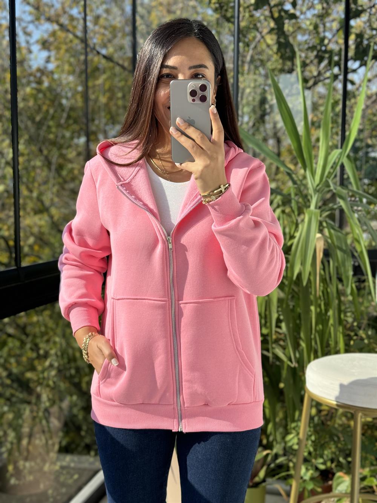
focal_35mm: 48
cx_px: 188
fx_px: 697
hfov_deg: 30.3
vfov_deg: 39.7
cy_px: 252
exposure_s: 1/802
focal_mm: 6.76
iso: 64
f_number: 1.78
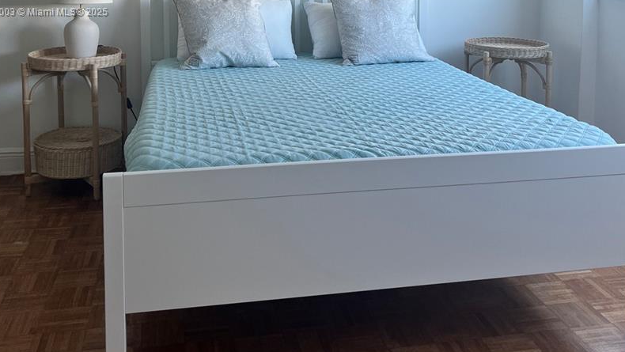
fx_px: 713
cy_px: 13
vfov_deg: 26.5
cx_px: 319
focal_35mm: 43
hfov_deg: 47.3
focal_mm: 5.7
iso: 64
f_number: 1.5
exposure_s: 1/121
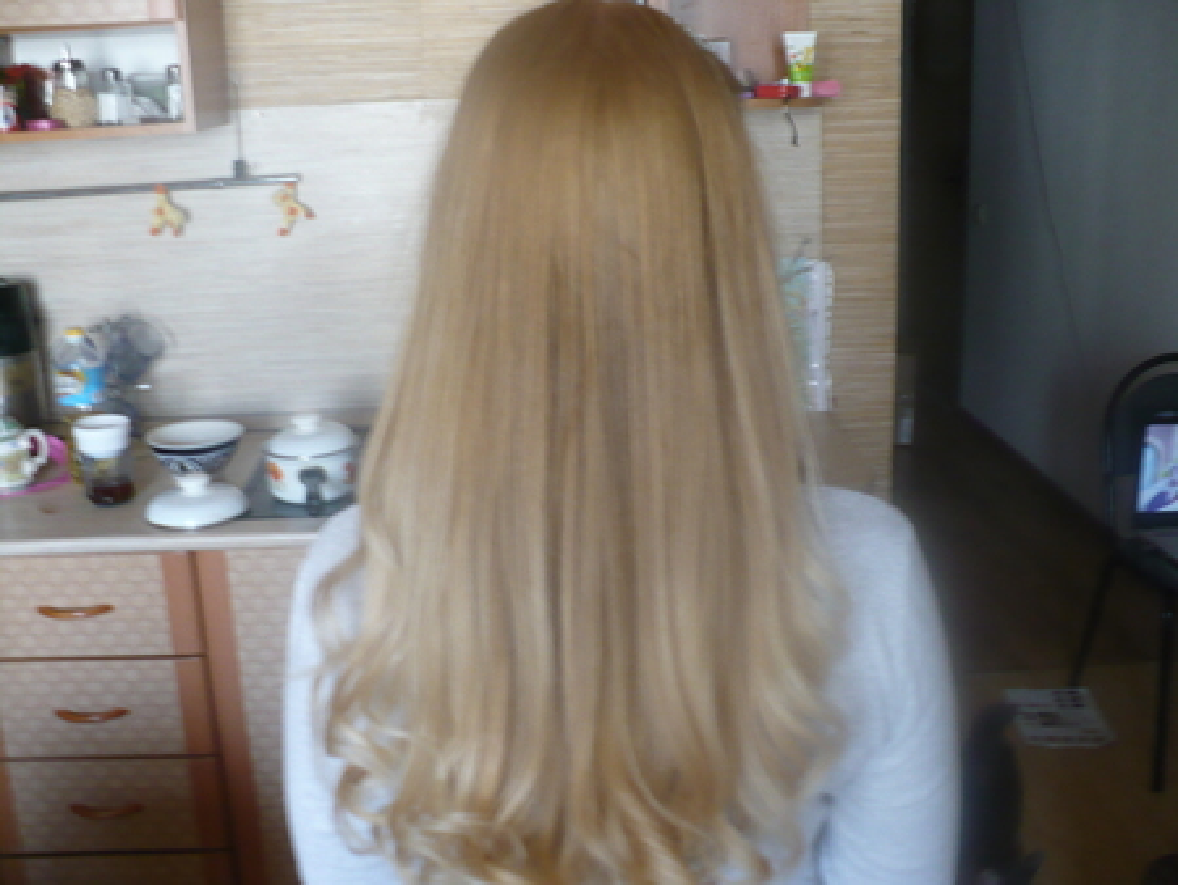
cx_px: 589
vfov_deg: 38.7
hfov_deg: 50.1
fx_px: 1260
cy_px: 442
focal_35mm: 37
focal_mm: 6.1
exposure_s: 1/15
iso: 200
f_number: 2.8
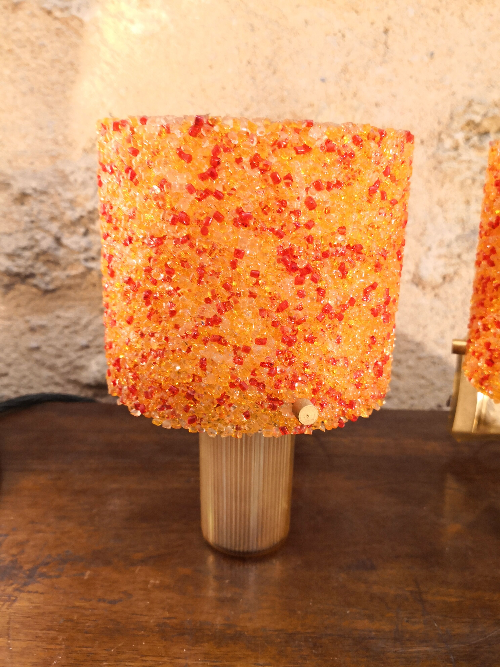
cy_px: 334
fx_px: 520
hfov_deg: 51.4
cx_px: 250
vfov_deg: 65.3
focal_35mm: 27
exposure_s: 1/50
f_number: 1.6
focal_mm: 3.95
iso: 200
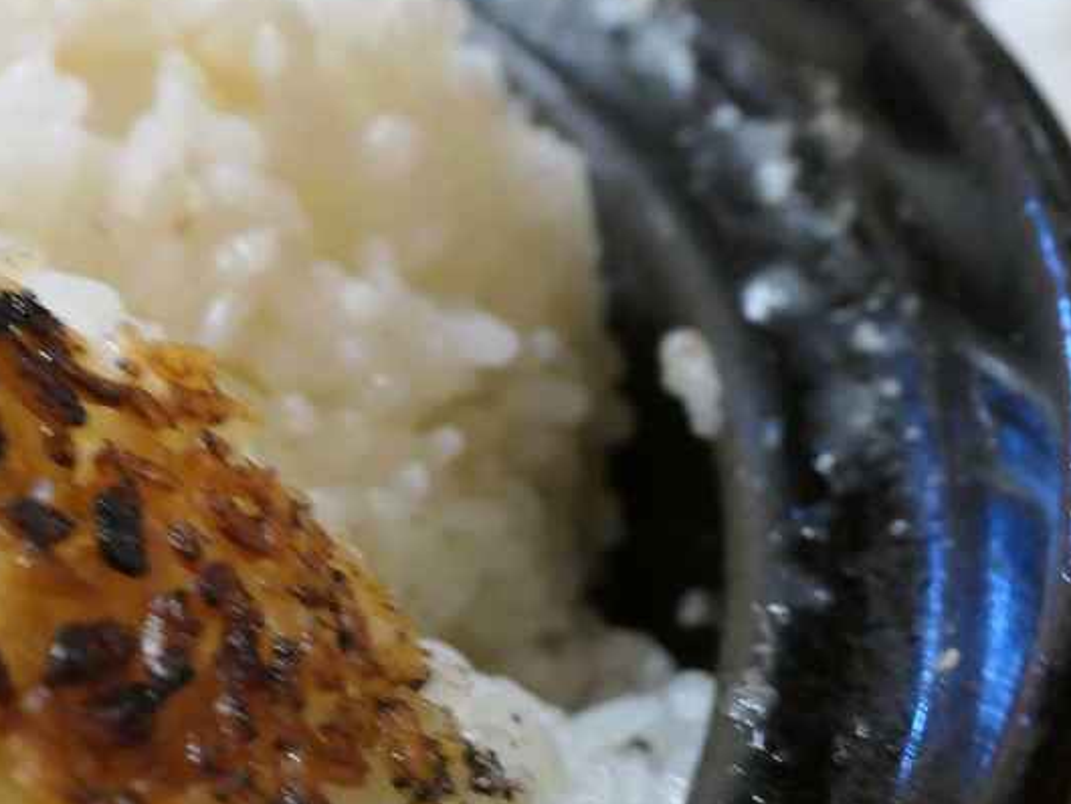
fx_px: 2693
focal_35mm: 87
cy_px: 551
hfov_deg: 22.2
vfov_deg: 16.9
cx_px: 232
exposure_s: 1/30
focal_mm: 14.7
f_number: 3.9
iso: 1600
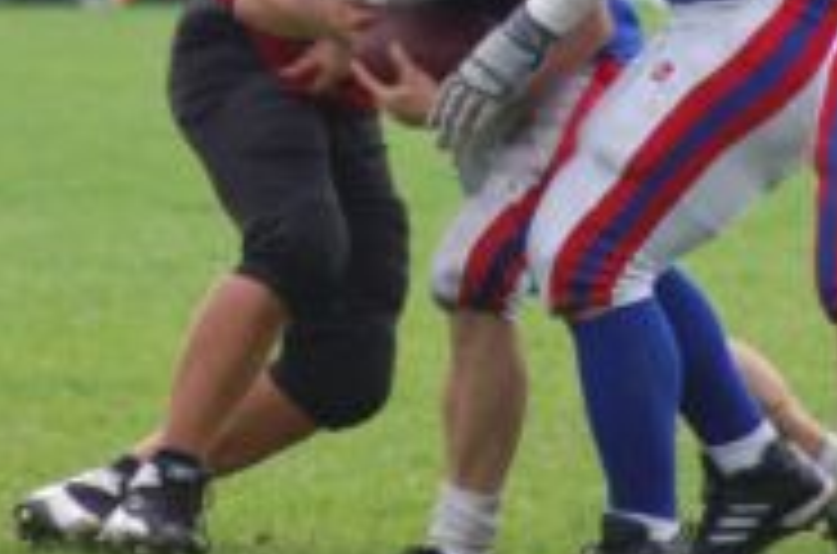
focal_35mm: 802
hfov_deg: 2.6
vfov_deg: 1.7
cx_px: 542
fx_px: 18599
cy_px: -9
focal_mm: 220
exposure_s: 1/320
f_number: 5.3
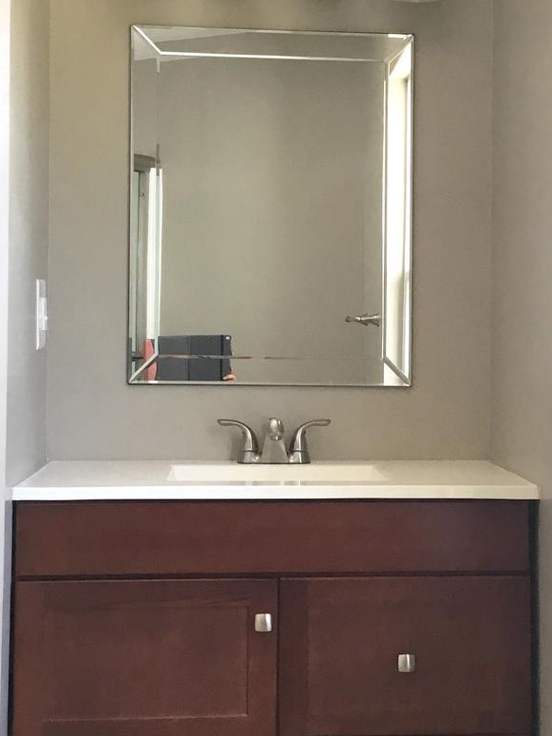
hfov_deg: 23.9
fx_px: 1298
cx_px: 343
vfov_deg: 31.6
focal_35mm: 61
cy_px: 305
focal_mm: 3.3
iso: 32
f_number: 2.4
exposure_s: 1/40
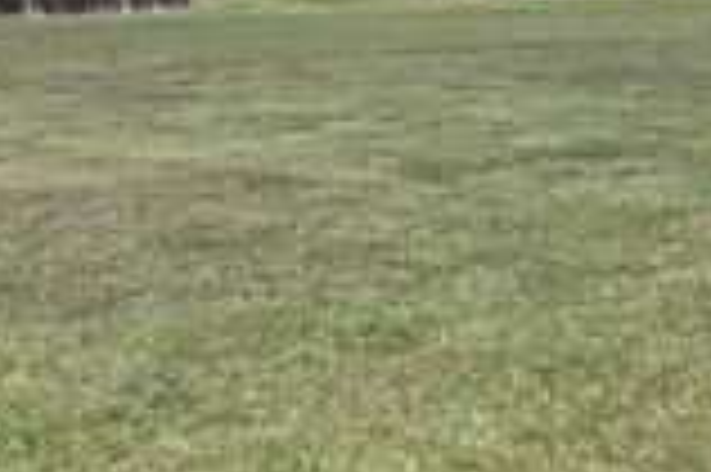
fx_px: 1499
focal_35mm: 76
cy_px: 258
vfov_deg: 17.9
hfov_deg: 22.5
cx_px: 1026
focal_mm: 24
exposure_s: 1/250
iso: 160
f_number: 11
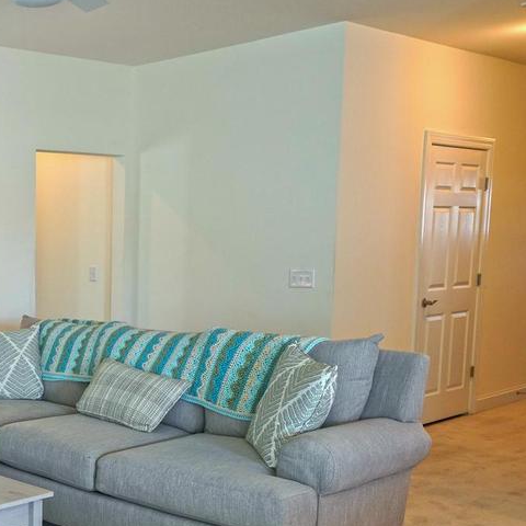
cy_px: 364
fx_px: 877
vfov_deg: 33.0
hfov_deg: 29.0
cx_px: -103
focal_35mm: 51
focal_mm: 20
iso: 800
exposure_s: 1/160
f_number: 4
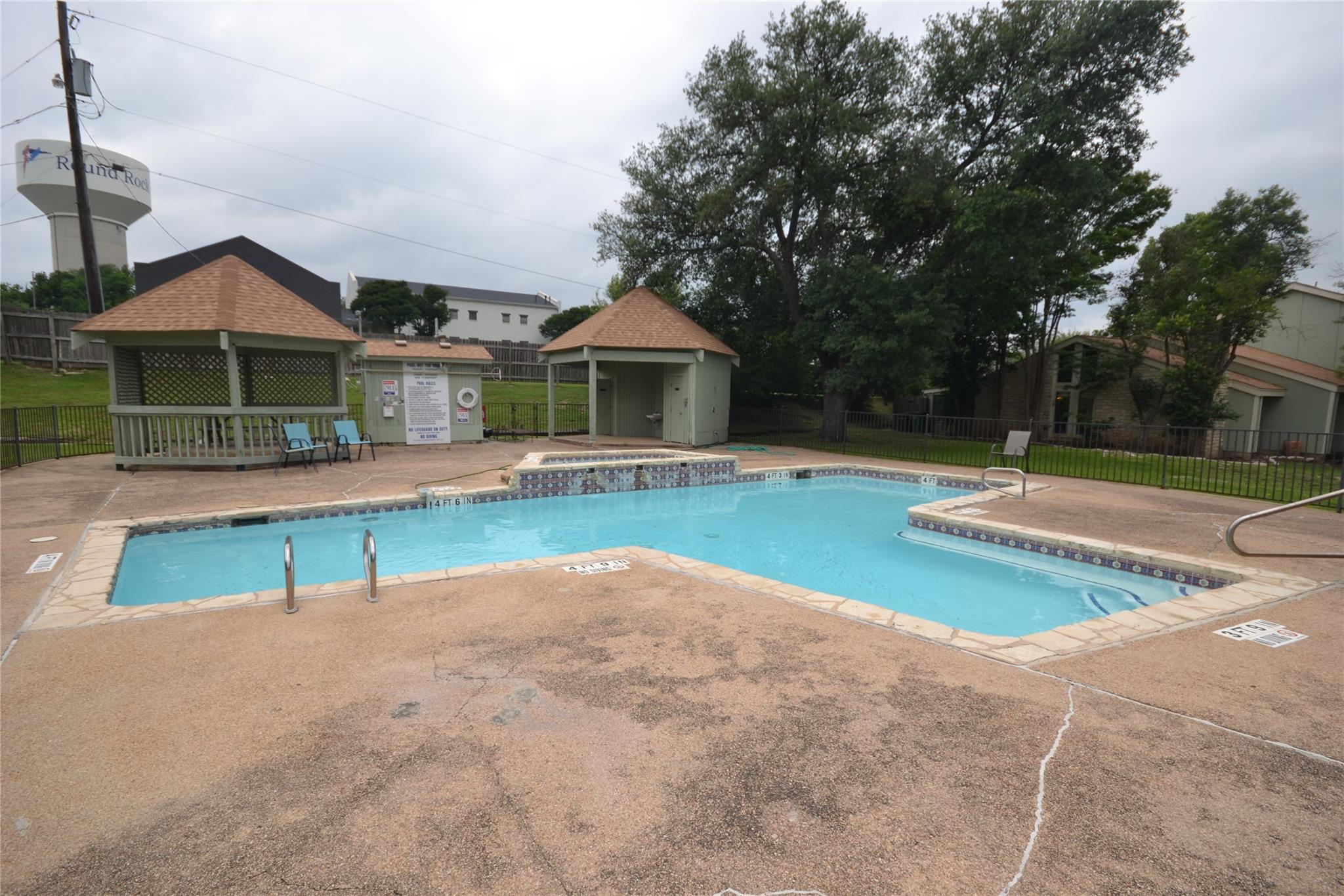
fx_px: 560
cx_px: 672
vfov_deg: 77.3
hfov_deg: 100.4
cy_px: 448
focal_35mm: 15
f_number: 8
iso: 100
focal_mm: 10
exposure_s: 1/200
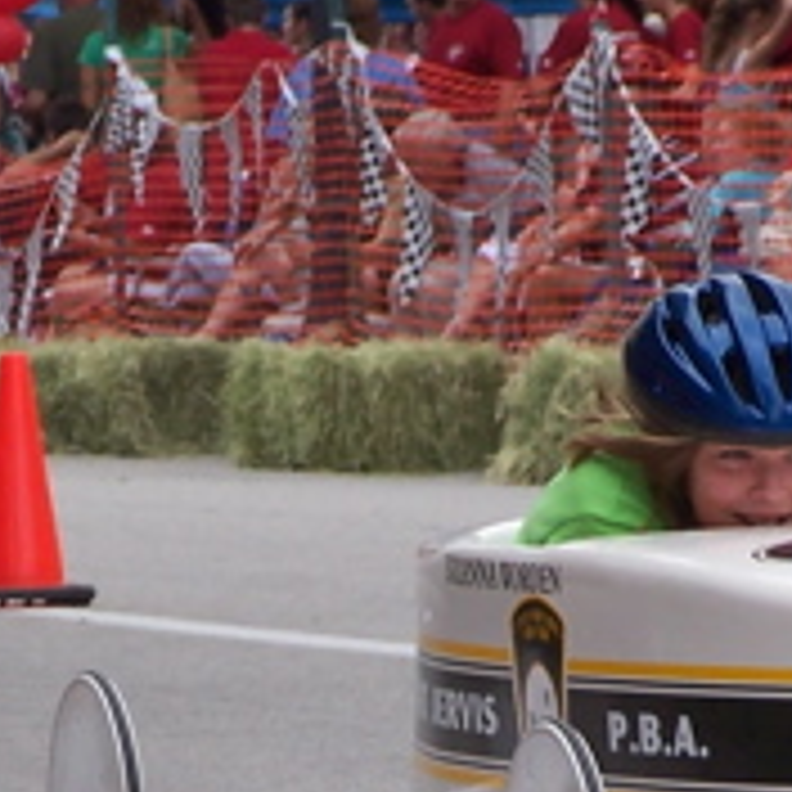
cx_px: 432
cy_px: 774
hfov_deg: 3.2
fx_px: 14056
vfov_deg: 3.2
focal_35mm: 543
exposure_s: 1/750
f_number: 3.2
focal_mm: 28
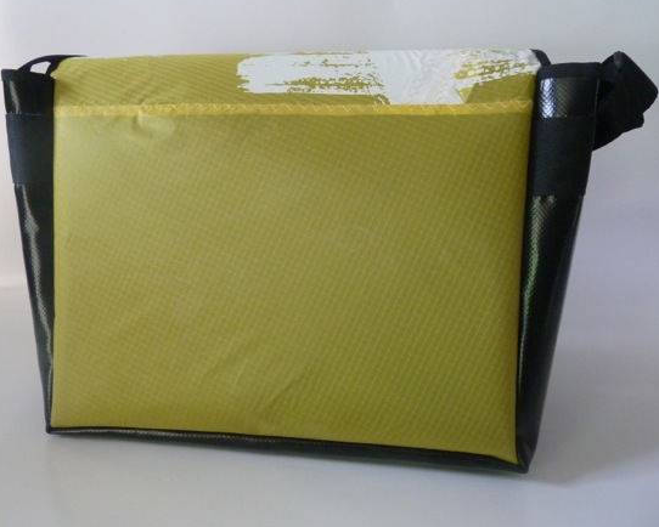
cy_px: 259
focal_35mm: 27
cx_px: 319
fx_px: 527
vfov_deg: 53.2
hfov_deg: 64.0
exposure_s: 1/15
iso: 400
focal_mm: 4.1
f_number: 3.3
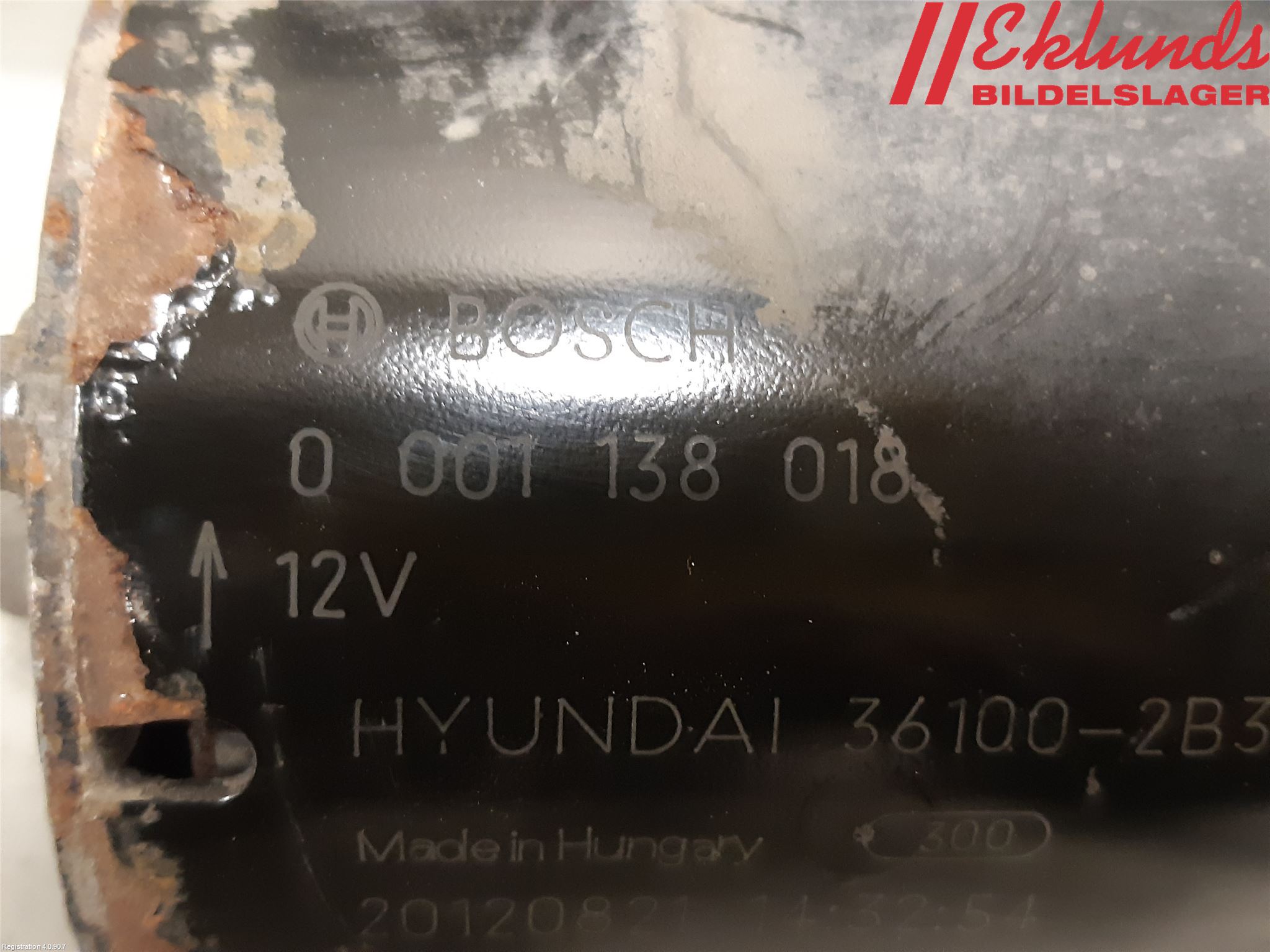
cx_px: 635
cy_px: 476
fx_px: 954
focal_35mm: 26
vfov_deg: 53.1
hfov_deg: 67.3
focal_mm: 3.93
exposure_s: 1/25
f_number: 1.7
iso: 500
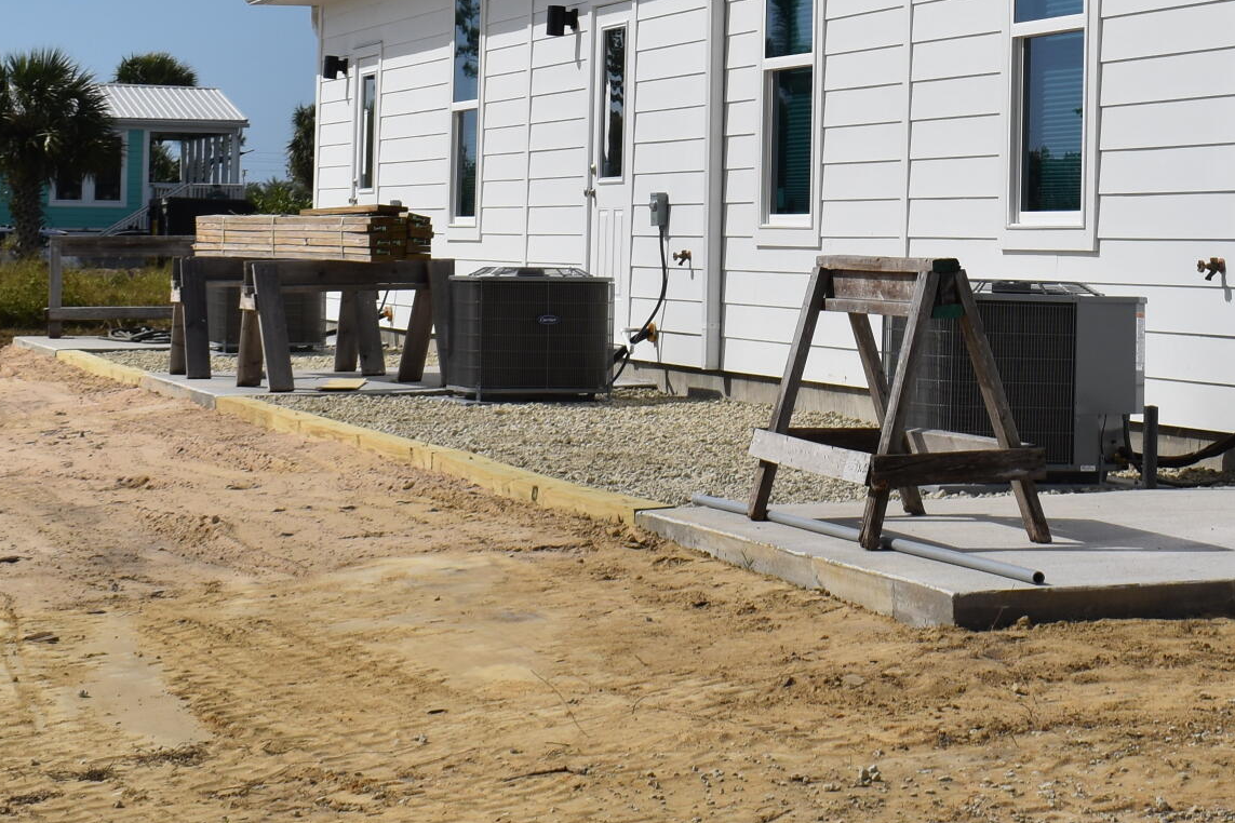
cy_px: 4
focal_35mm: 106
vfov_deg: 12.7
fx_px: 3647
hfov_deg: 18.9
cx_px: 1085
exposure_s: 1/400
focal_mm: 27
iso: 100
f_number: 10
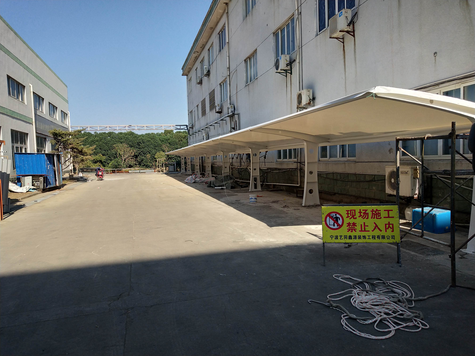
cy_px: 178
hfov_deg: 60.0
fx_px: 412
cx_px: 238
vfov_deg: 46.8
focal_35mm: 30
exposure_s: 1/1744
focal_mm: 3.95
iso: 50
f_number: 1.8
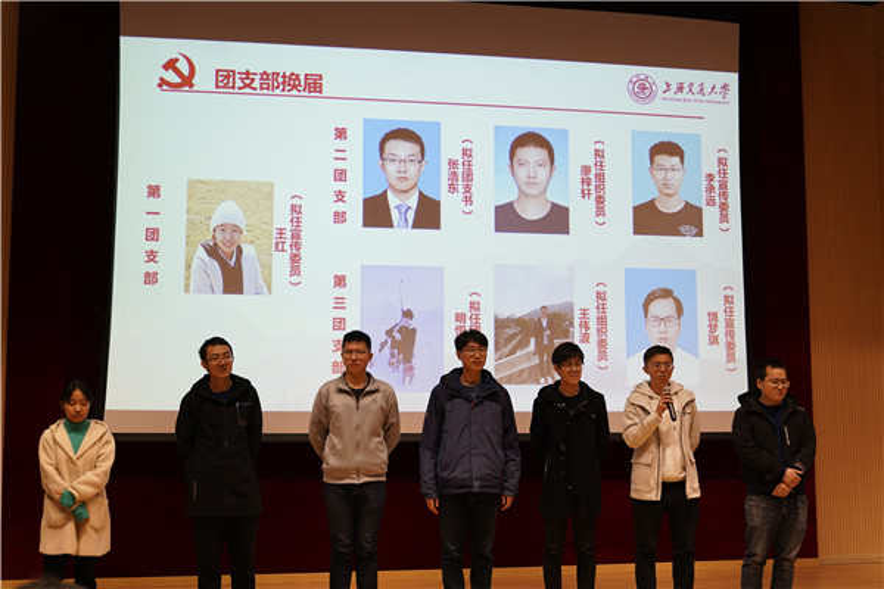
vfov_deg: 29.2
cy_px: 294
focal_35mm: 46
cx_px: 442
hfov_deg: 42.7
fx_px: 1129
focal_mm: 46
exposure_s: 1/50
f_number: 2.8
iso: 250
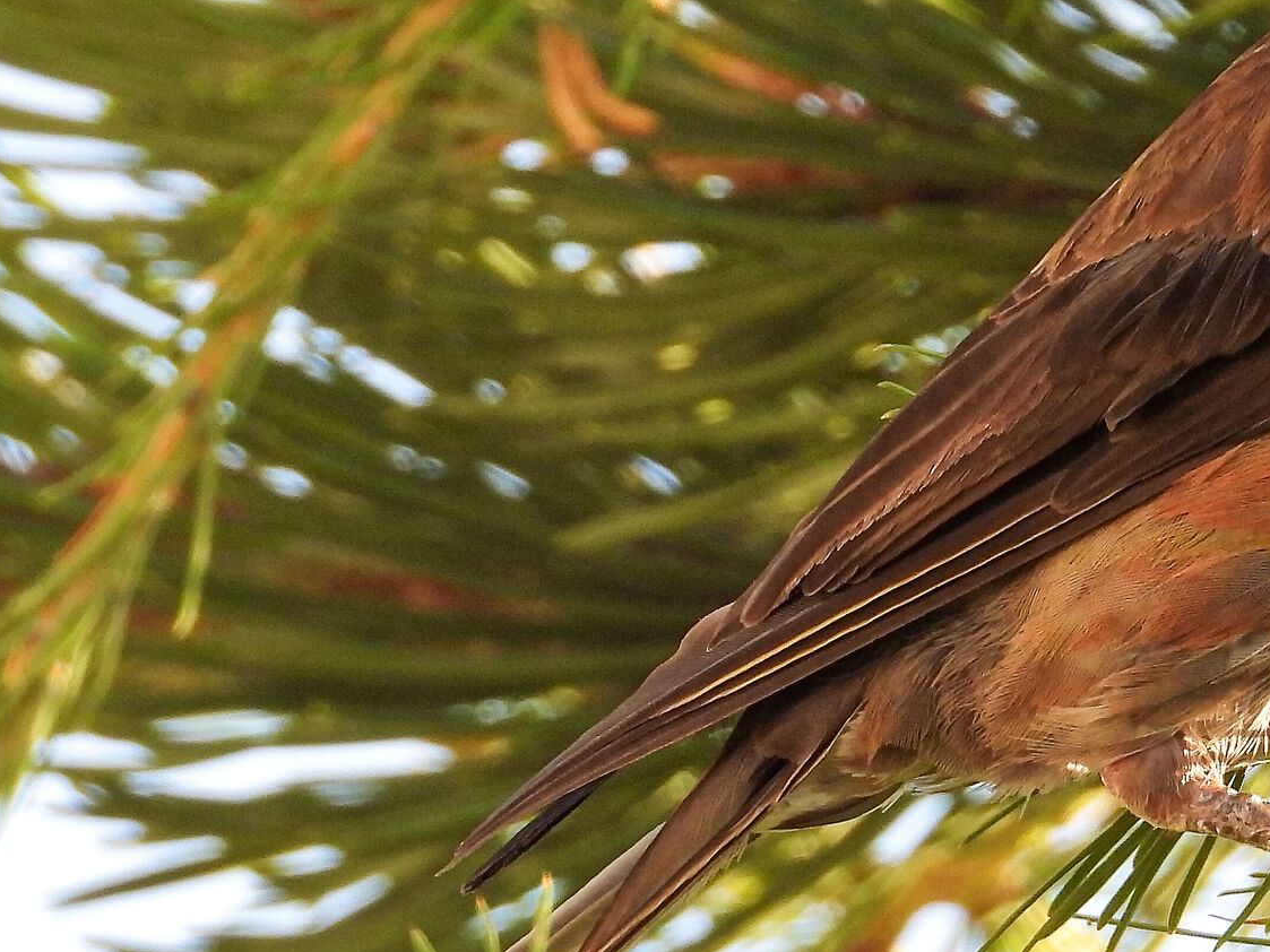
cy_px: 302
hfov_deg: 1.1
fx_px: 67426
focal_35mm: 1838
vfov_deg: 0.8
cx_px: 1208
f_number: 5.6
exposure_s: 1/250
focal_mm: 155
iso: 400
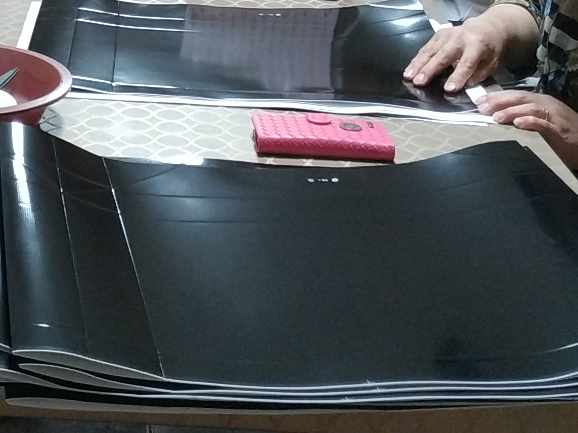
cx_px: 71
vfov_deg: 16.6
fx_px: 1402
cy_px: -129
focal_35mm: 84
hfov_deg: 22.8
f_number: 1.9
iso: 362
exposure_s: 1/25
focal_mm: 3.94
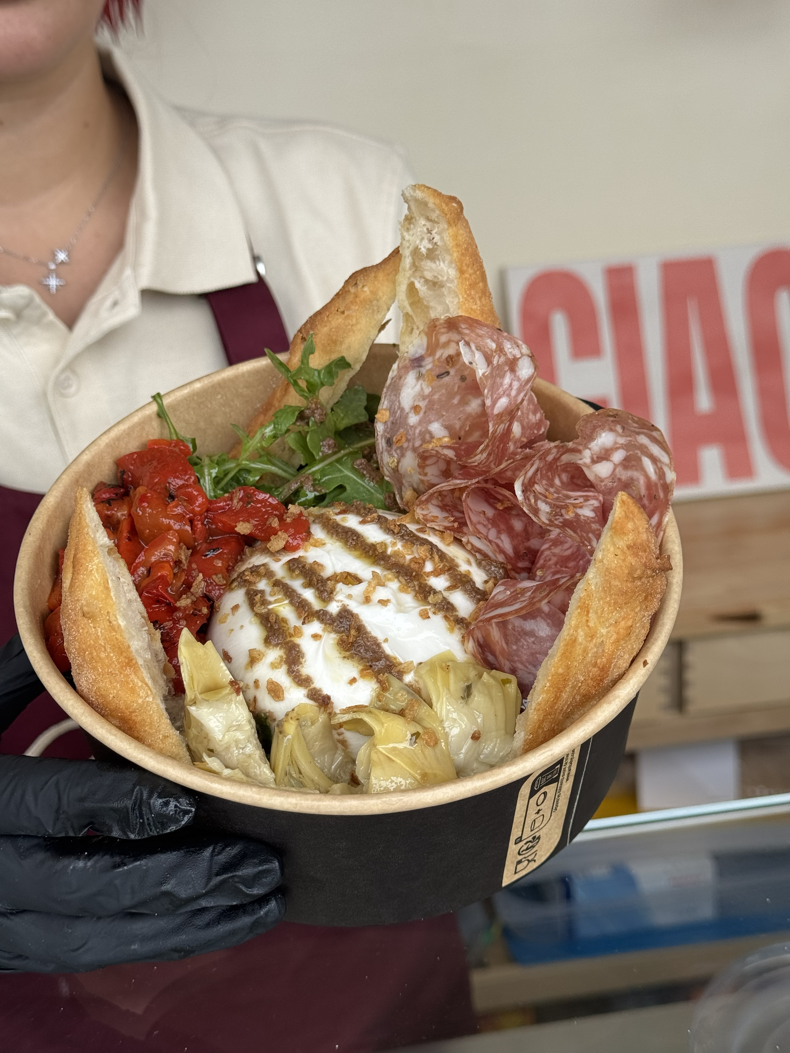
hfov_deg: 30.3
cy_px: 526
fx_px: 1461
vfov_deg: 39.7
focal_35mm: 48
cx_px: 395
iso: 64
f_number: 1.78
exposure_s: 1/832
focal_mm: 6.76
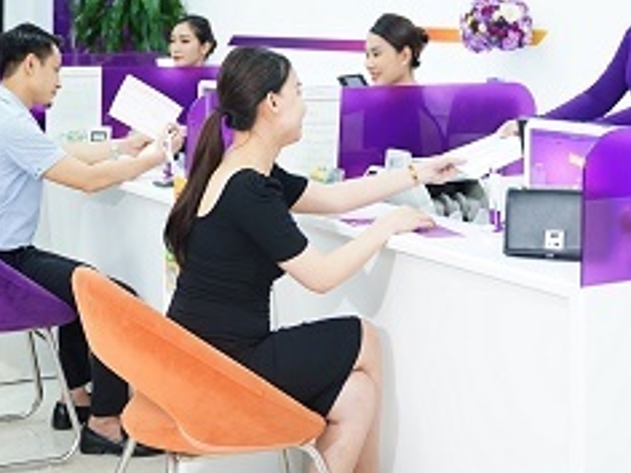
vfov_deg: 18.9
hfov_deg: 25.8
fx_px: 1378
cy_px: -5
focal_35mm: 76
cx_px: 326
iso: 500
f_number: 2.8
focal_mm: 33.7
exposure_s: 1/100
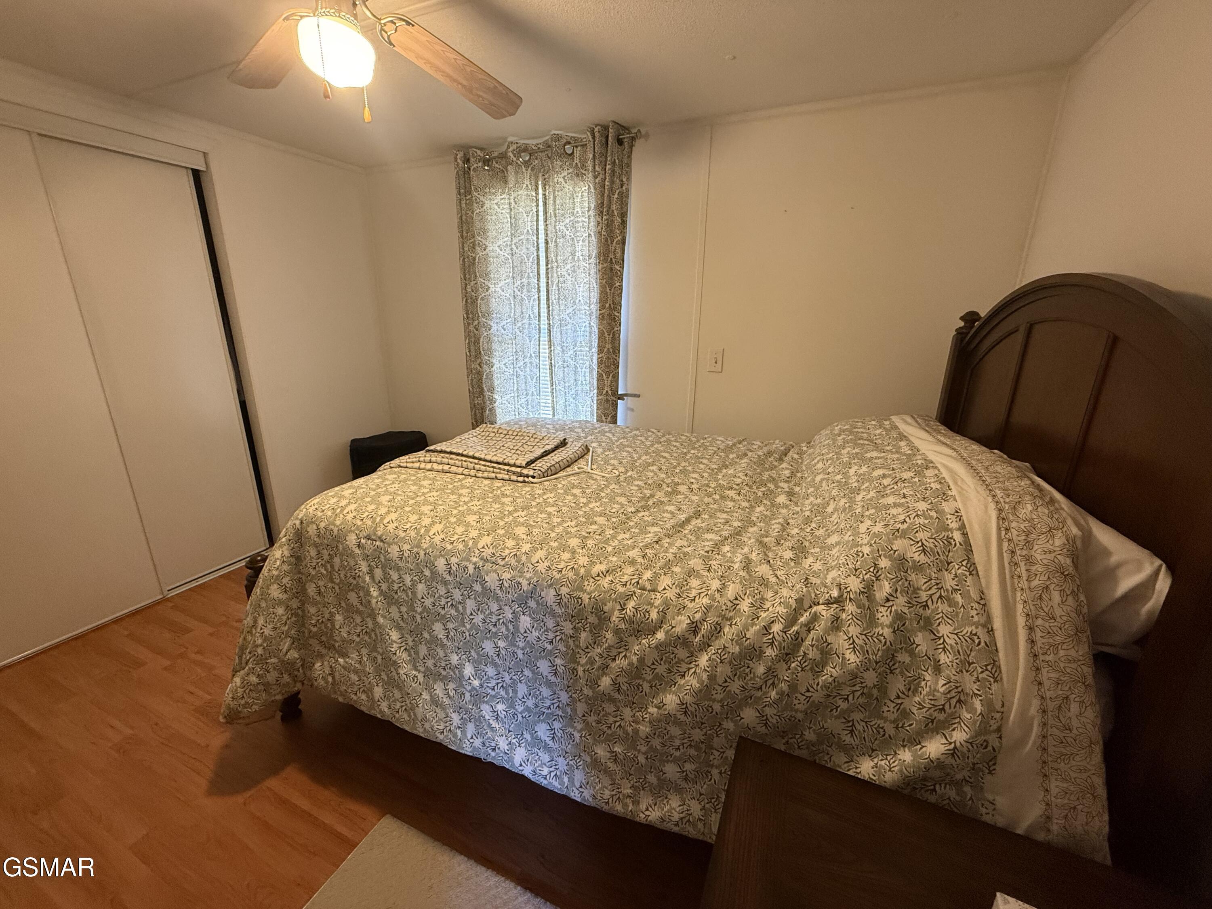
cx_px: 606
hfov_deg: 102.1
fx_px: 490
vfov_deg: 85.7
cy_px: 454
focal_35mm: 14
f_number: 2.2
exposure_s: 1/60
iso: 320
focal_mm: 2.22
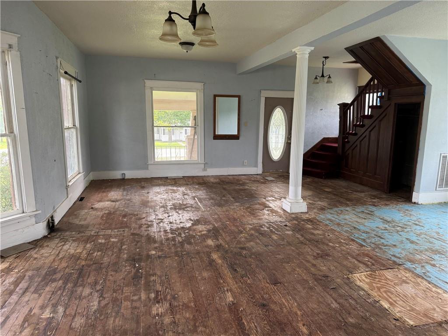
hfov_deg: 71.6
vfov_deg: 56.8
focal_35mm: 24
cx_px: 224
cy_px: 168
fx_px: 311
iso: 125
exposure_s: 1/121
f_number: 1.78
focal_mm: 6.76
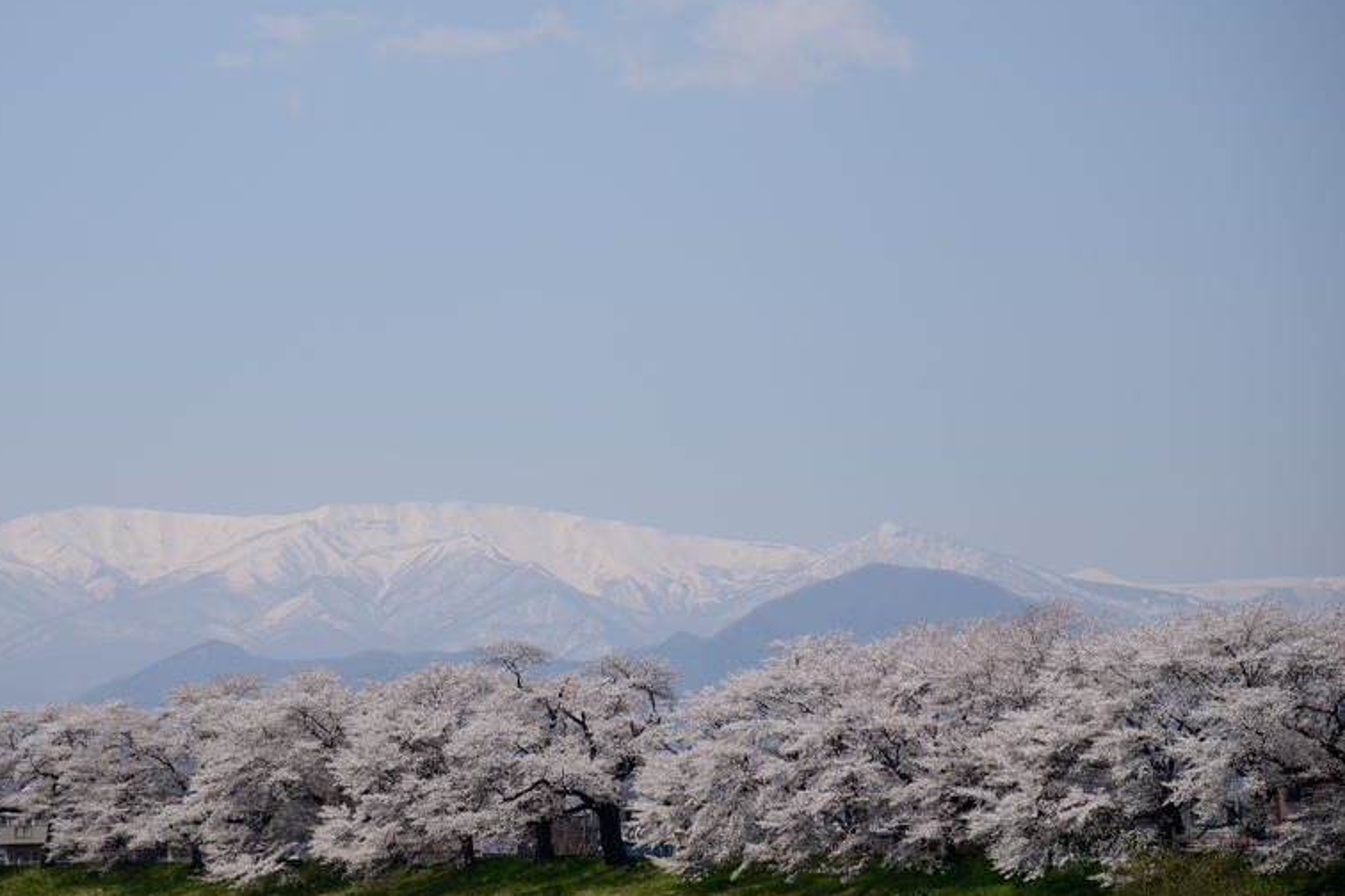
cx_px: 557
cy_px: 371
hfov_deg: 13.8
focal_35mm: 149
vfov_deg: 9.2
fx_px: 5566
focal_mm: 110
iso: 100
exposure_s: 1/1600
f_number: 4
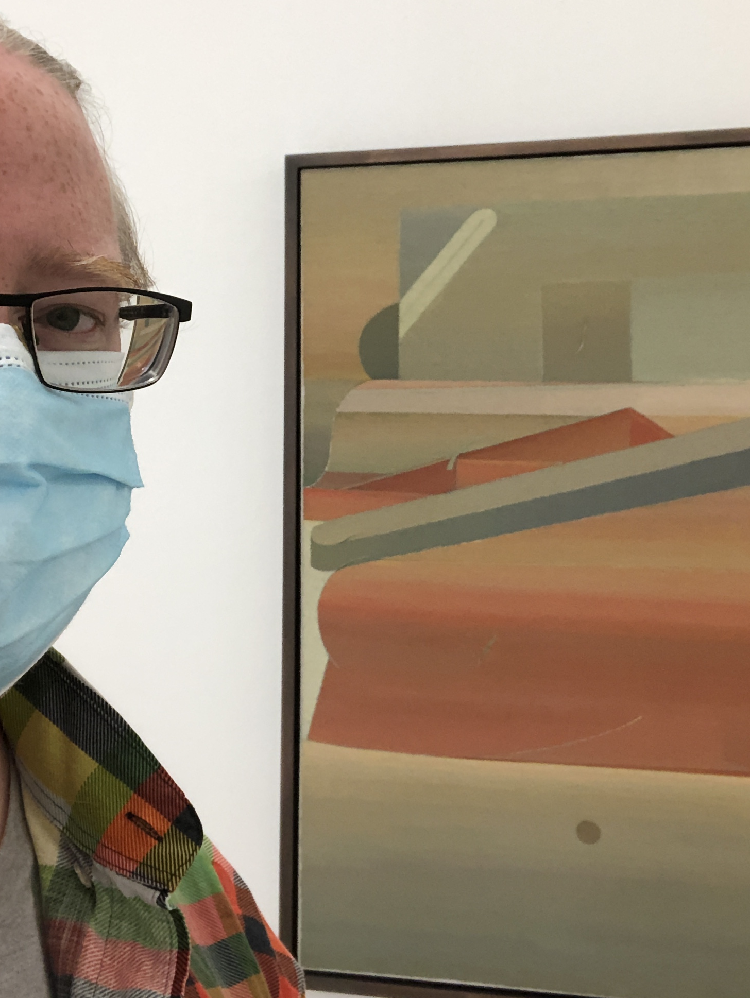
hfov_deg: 28.6
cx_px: 362
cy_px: 412
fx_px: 1472
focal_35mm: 51
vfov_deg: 37.4
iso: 125
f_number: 2.2
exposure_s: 1/60
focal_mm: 2.87
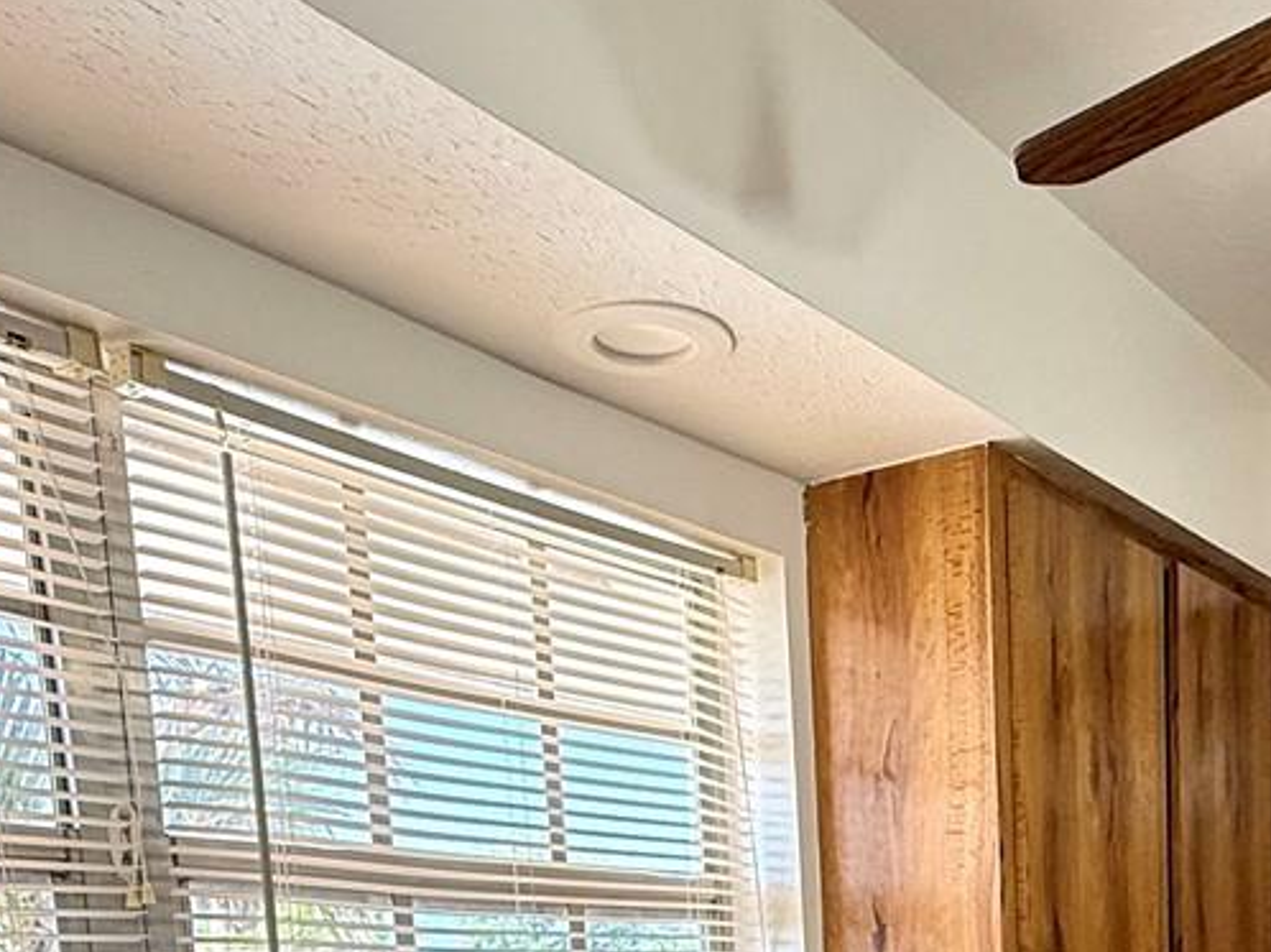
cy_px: 1230
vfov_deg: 27.1
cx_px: 985
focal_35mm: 45
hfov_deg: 40.6
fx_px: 1651
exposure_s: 1/99
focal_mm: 2.22
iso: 100
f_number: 2.2
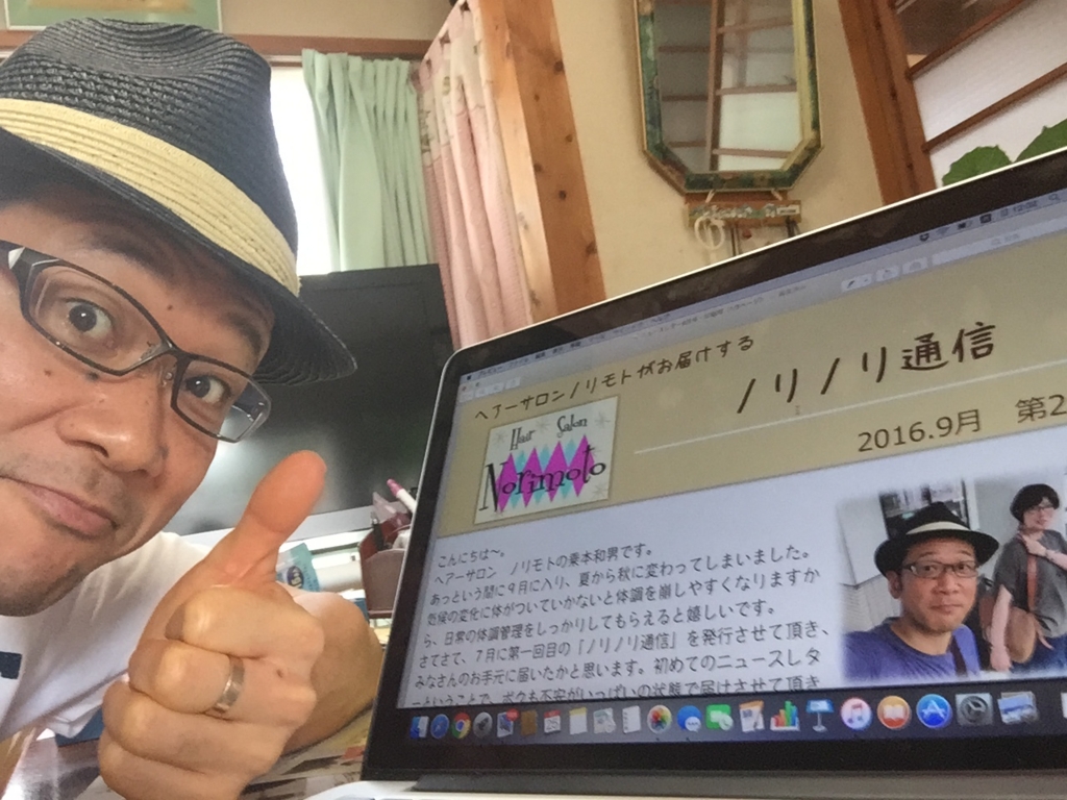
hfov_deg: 58.4
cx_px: 534
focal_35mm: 31
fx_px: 956
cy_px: 400
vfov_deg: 45.4
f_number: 2.2
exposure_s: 1/30
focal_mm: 2.65
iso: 80
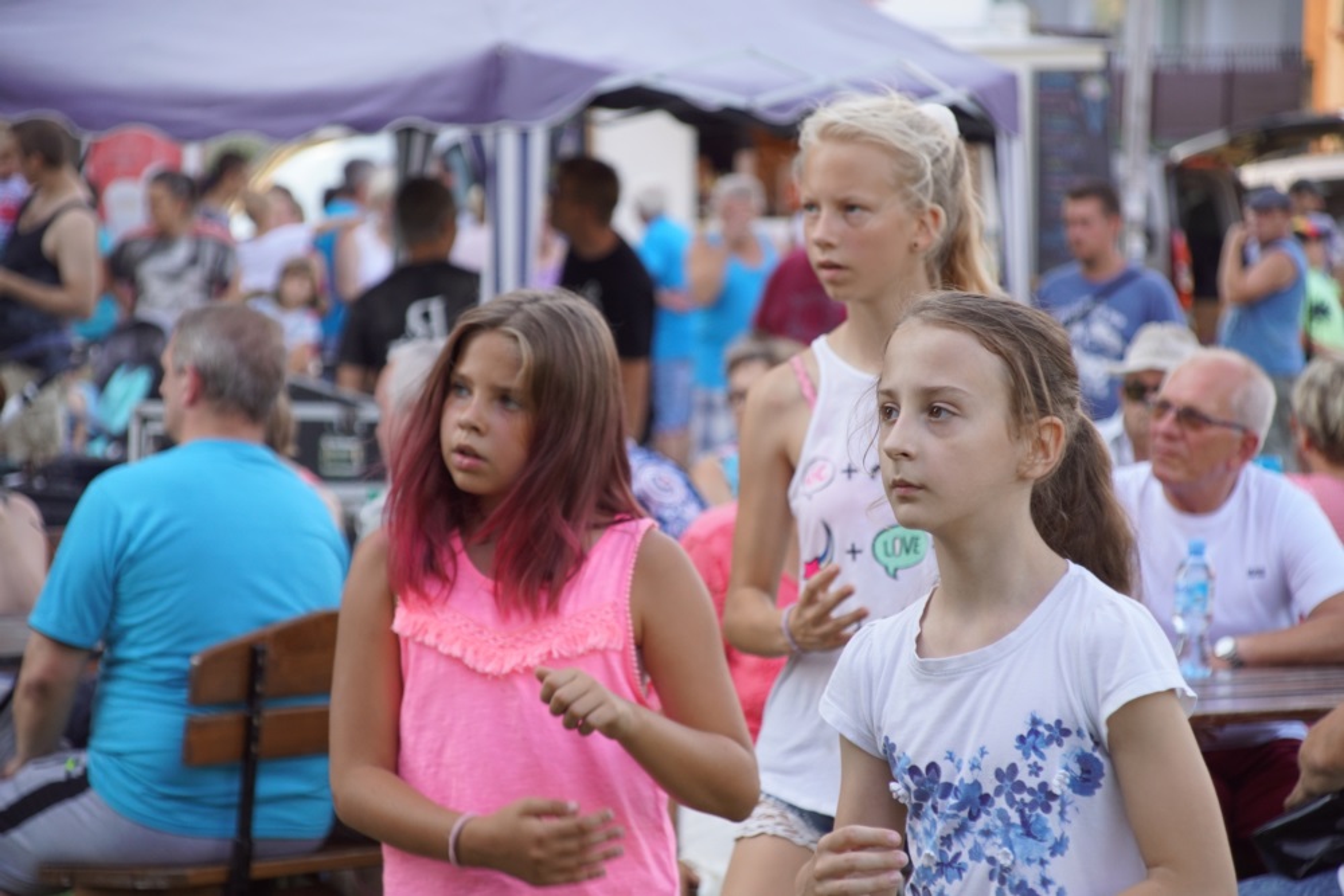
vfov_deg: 8.7
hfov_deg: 13.0
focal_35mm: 158
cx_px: 672
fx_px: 5880
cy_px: 448
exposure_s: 1/200
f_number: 5.6
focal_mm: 105
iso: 400
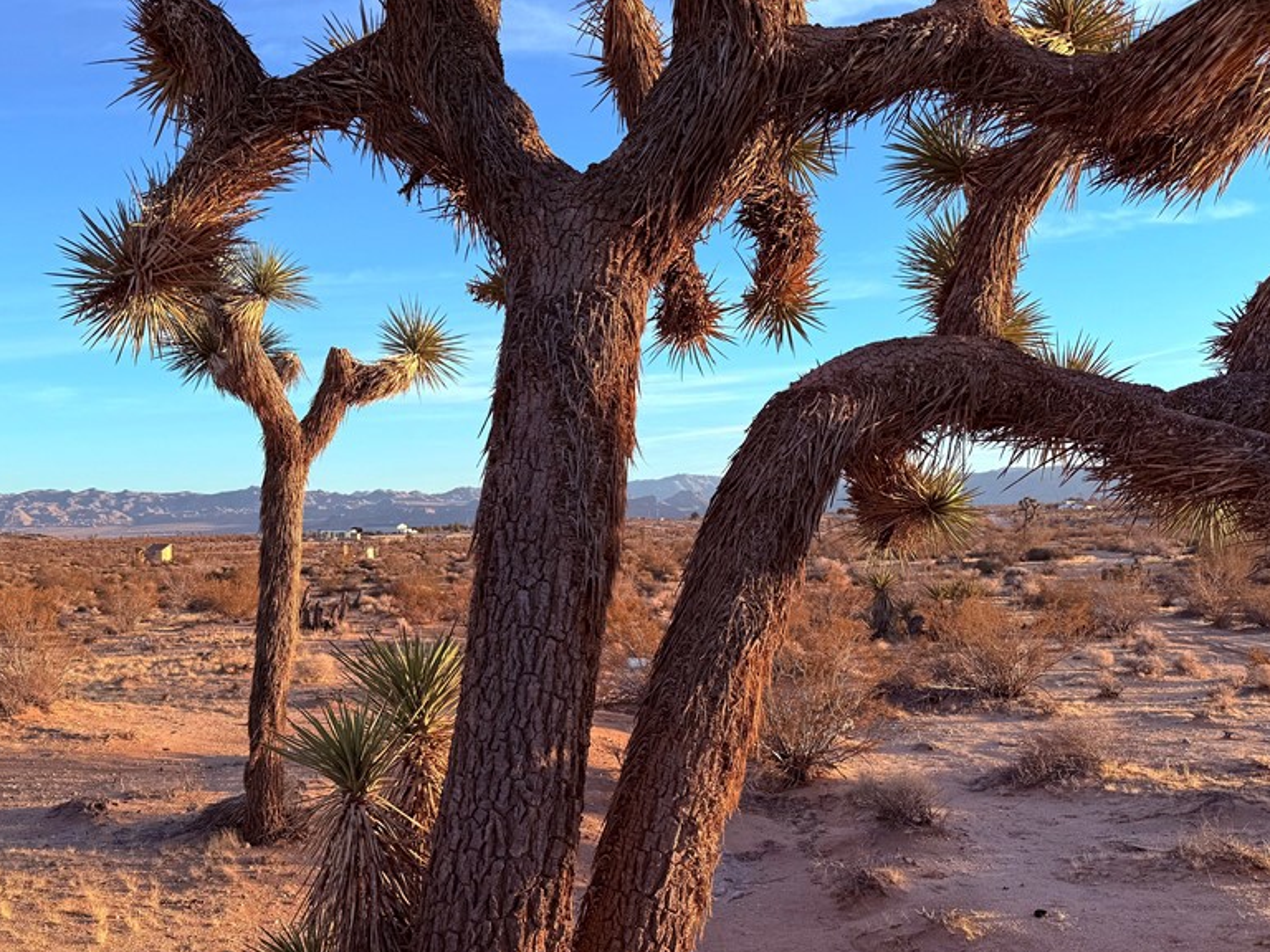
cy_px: 527
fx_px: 1174
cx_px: 567
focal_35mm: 32
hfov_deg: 56.7
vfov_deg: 44.1
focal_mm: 6.76
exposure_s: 1/1464
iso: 80
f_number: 1.78
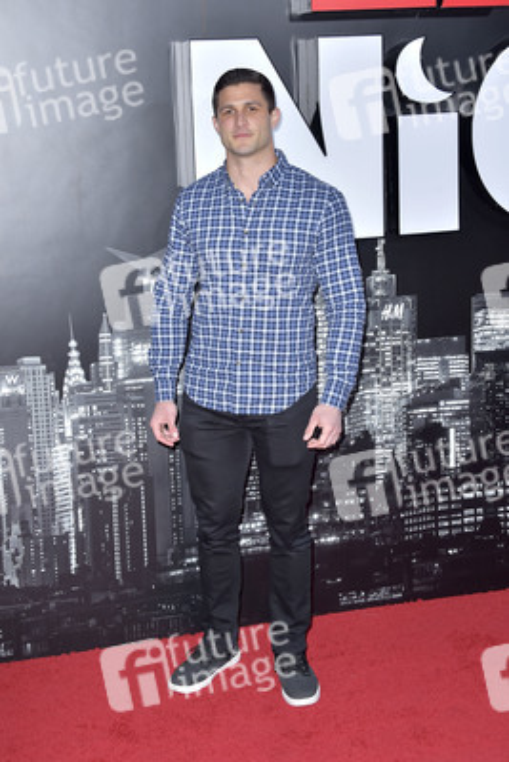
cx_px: 254
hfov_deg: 28.1
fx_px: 1017
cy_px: 381
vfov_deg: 41.1
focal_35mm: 48
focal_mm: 48
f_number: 7.1
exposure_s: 1/250
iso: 200
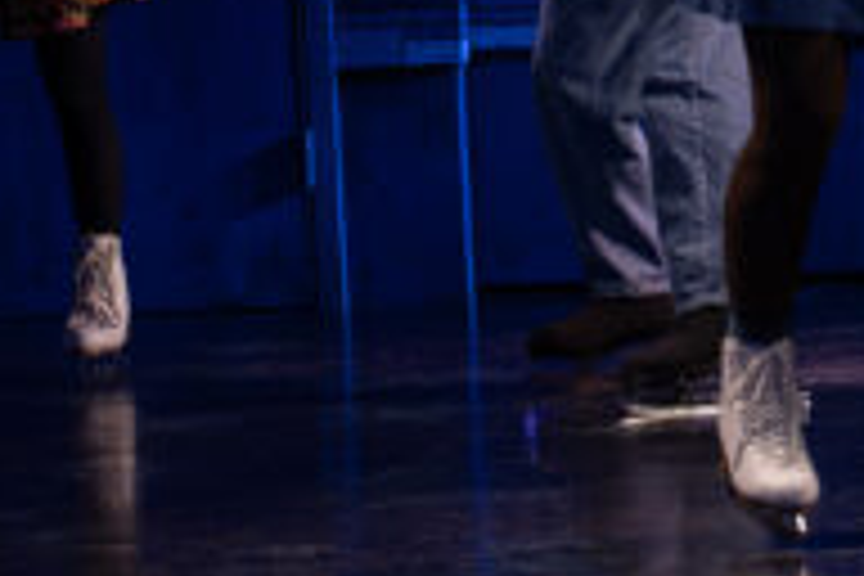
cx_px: 1251
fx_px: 6719
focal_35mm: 280
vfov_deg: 4.9
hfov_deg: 7.3
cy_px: -284
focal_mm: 47
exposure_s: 1/400
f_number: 4.5
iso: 1000
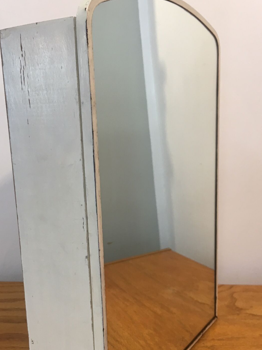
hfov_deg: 34.3
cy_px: 205
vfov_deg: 44.6
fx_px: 424
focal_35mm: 42
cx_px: 137
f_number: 2.2
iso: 80
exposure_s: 1/33
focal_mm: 4.15
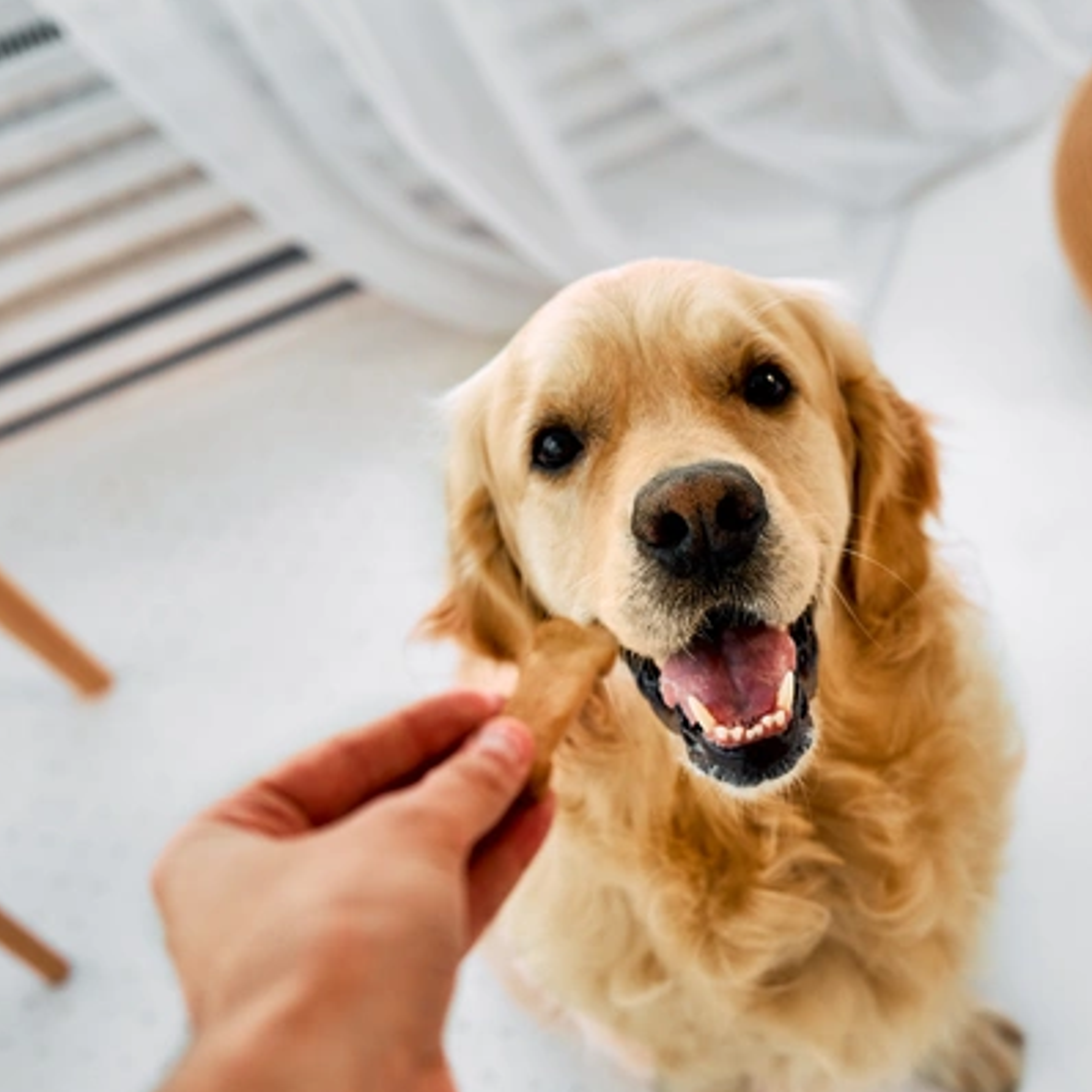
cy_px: 551
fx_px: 1892
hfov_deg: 31.9
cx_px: 742
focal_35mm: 53
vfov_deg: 32.2
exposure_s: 1/400
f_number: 3.2
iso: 320
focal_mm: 35
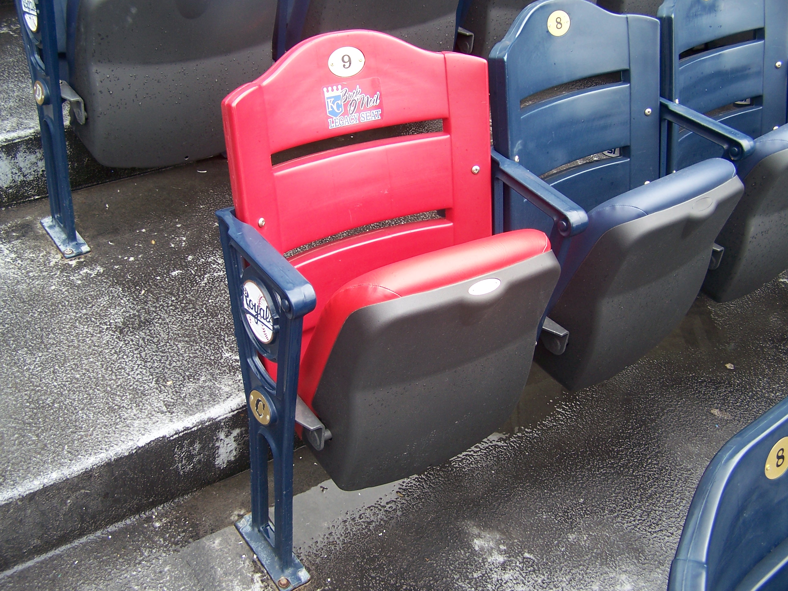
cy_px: 296
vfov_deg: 37.7
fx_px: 865
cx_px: 394
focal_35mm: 38
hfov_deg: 49.0
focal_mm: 6.3
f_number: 2.8
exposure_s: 1/90
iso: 80
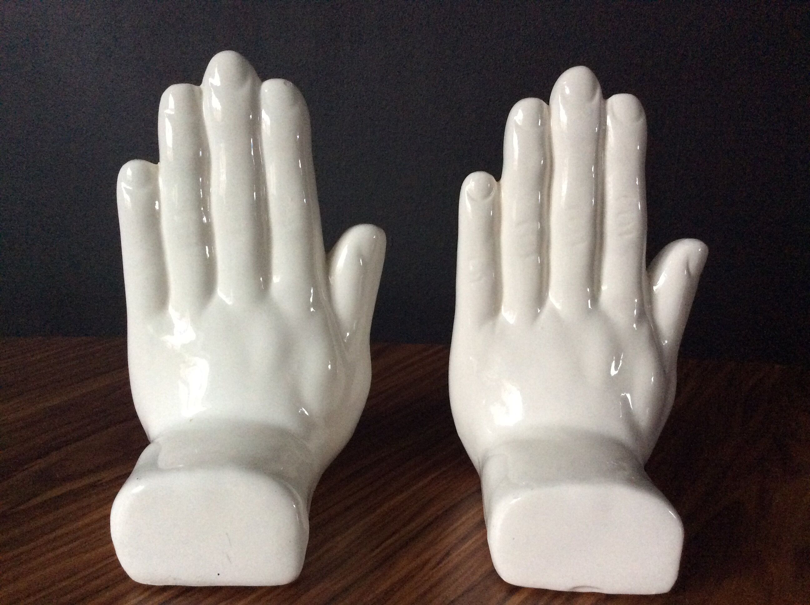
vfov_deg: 44.1
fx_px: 748
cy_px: 302
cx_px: 405
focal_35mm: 32
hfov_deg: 56.9
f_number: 2.4
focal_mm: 3.3
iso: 250
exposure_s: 1/17
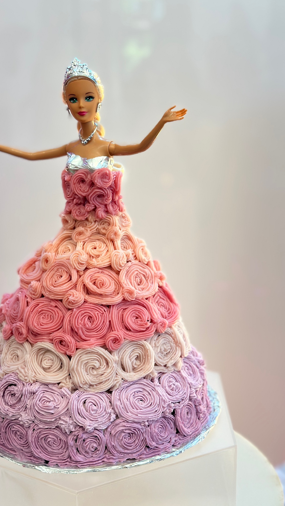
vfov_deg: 39.2
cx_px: 104
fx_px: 712
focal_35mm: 53
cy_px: 253
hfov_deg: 22.6
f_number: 1.78
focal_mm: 6.86
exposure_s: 1/170
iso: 125
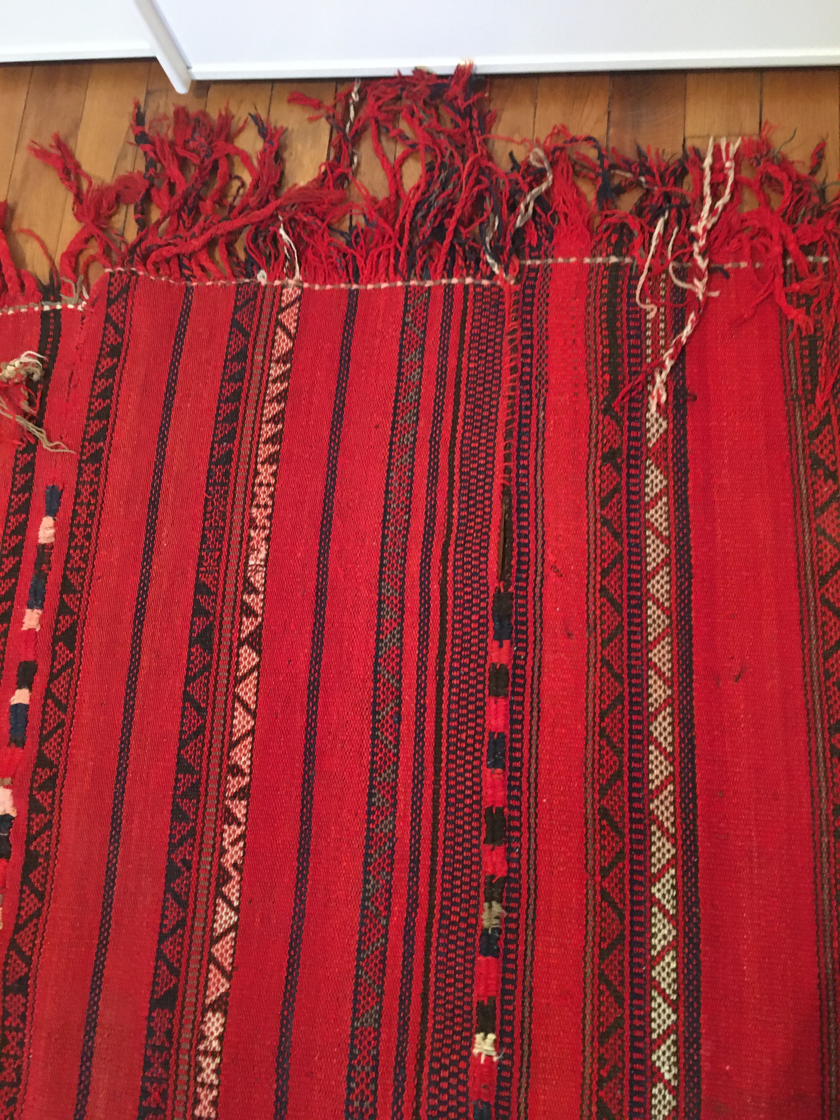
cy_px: 560
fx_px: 938
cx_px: 420
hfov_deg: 48.2
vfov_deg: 61.7
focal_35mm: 29
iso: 500
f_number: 2.2
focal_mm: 4.15
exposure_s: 1/17
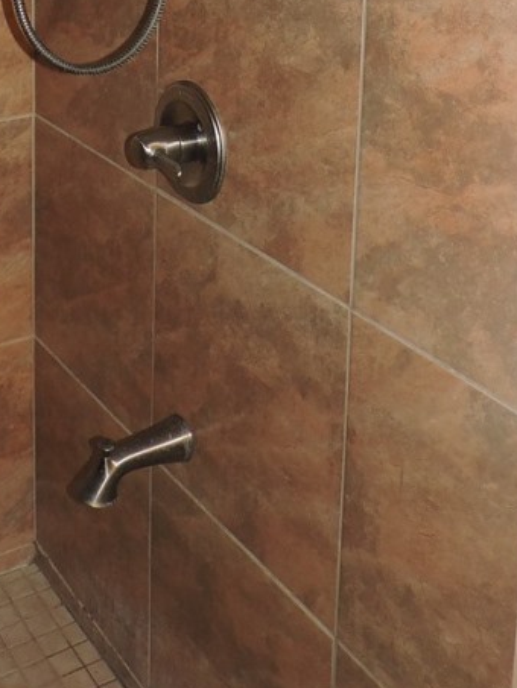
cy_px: -64
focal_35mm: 53
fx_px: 1055
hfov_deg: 27.3
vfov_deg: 32.0
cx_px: 158
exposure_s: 1/30
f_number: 3
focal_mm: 4.3
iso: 200
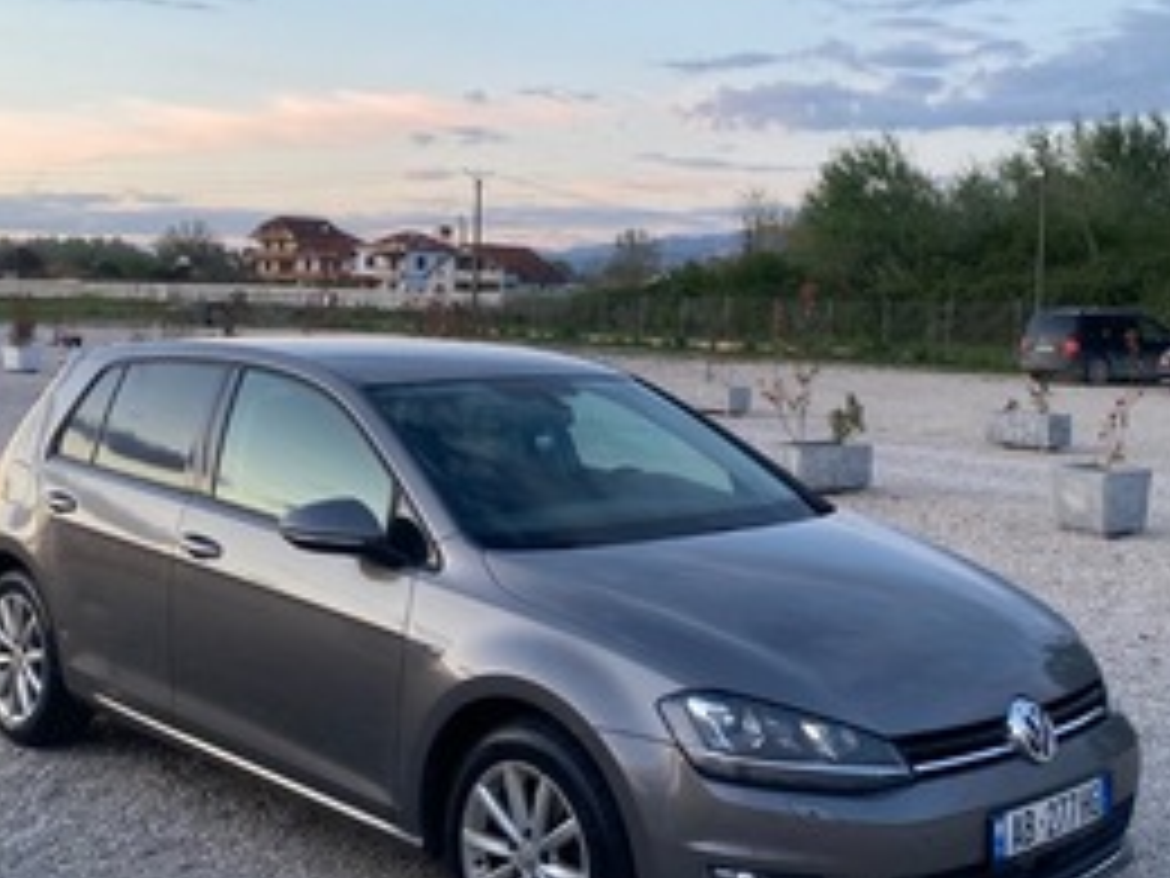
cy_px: 365
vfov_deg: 39.5
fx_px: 1217
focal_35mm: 36
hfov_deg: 51.4
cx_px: 590
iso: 80
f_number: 1.8
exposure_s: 1/121
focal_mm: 4.25
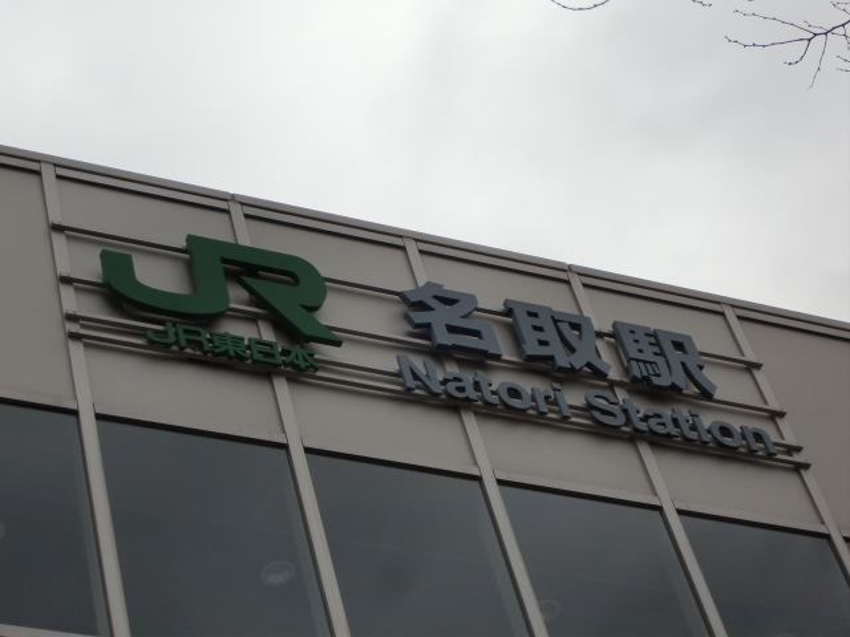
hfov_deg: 21.1
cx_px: 425
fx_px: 2284
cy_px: 318
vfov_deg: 15.9
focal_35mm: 93
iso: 64
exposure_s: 1/400
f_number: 5.2
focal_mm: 16.5
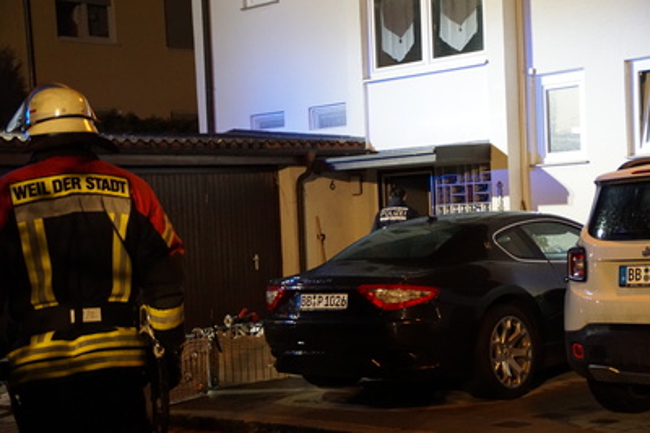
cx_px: 325
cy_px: 216
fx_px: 1353
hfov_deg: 27.0
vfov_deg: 18.2
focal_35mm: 75
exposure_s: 1/50
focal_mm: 50
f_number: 4.5
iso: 3200
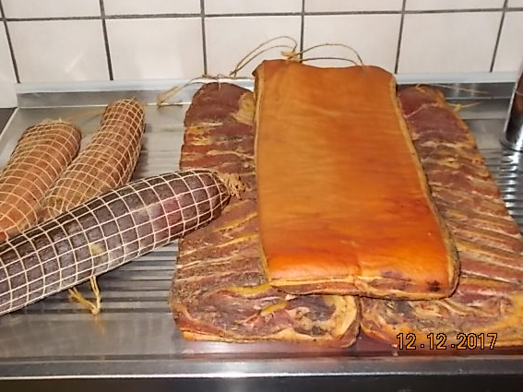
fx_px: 665
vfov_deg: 32.8
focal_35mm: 44
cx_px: 232
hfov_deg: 42.9
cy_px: 172
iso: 200
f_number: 3.9
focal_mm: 6.9
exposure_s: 1/30
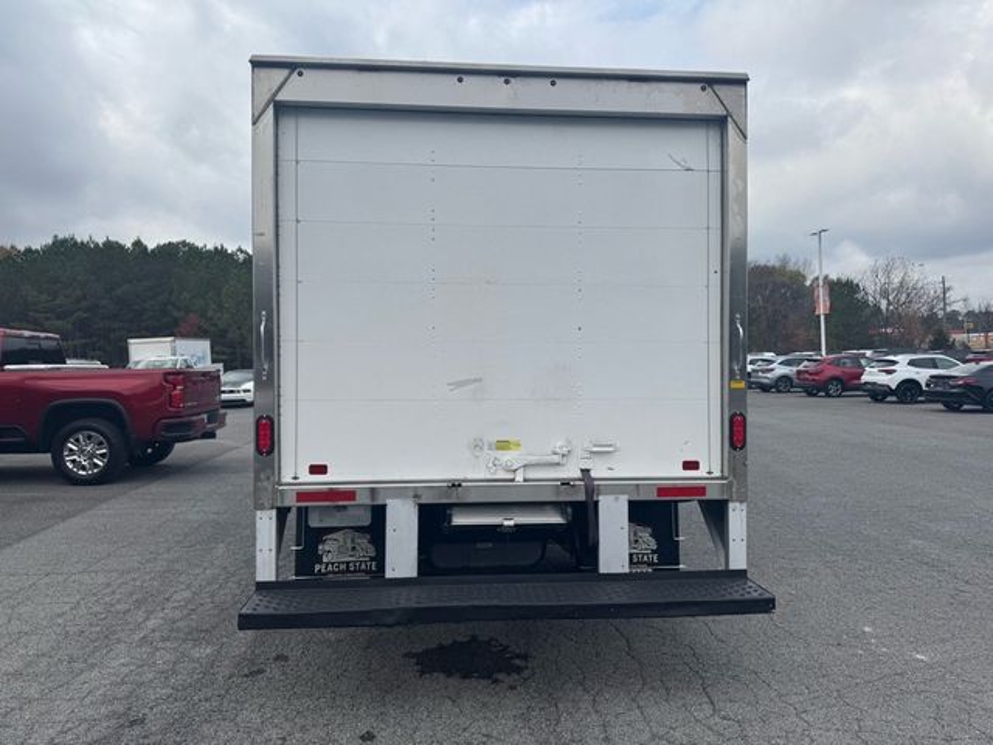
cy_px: 372
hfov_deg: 71.6
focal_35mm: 24
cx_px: 496
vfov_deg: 56.8
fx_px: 688
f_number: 1.78
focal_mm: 6.76
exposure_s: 1/3597
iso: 80
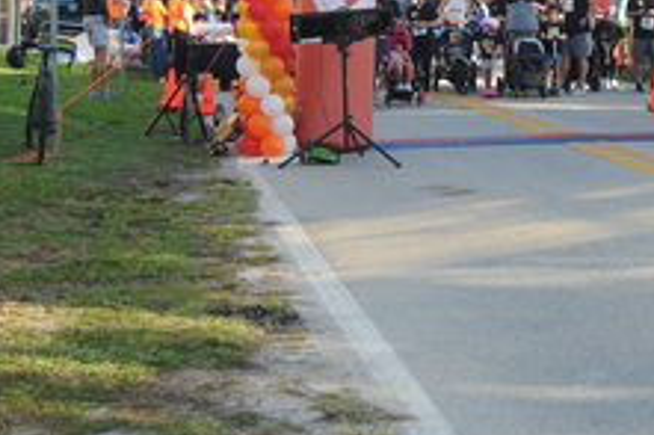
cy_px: 64
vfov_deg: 16.5
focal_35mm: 82
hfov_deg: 23.9
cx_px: 618
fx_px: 1489
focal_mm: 22
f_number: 3.5
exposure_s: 1/160
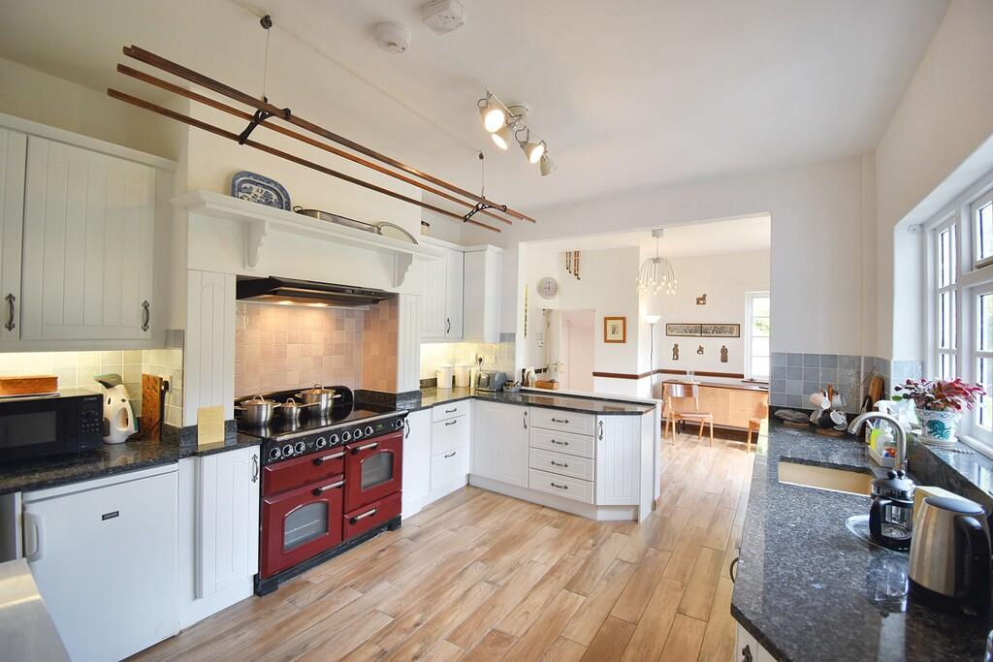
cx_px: 496
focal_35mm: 15
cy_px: 331
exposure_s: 1/20
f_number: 4.5
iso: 100
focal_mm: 10
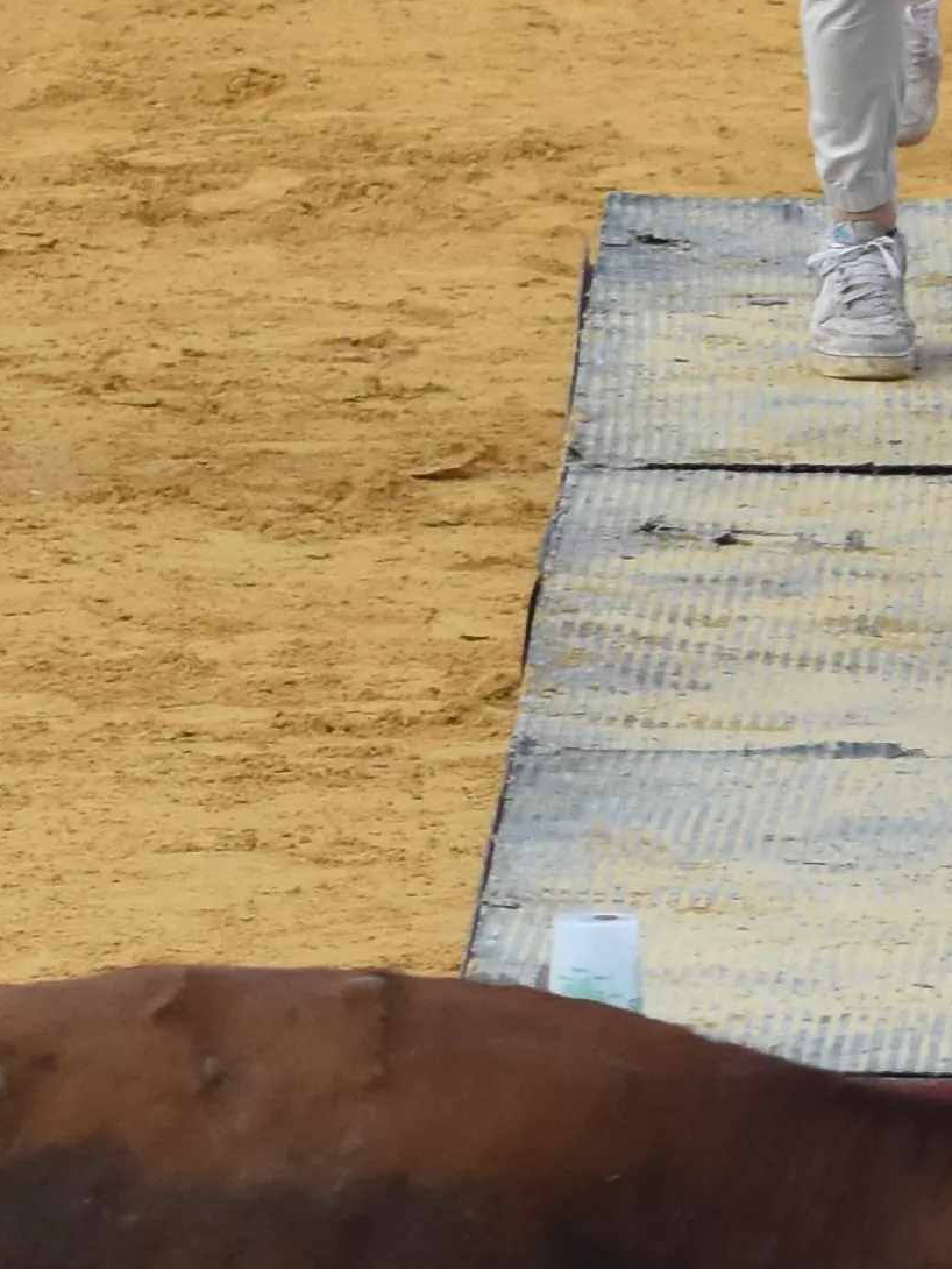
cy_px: 943
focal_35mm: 778
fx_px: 28517
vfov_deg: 2.5
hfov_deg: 1.9
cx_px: 489
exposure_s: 1/640
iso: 800
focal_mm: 98
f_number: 6.3
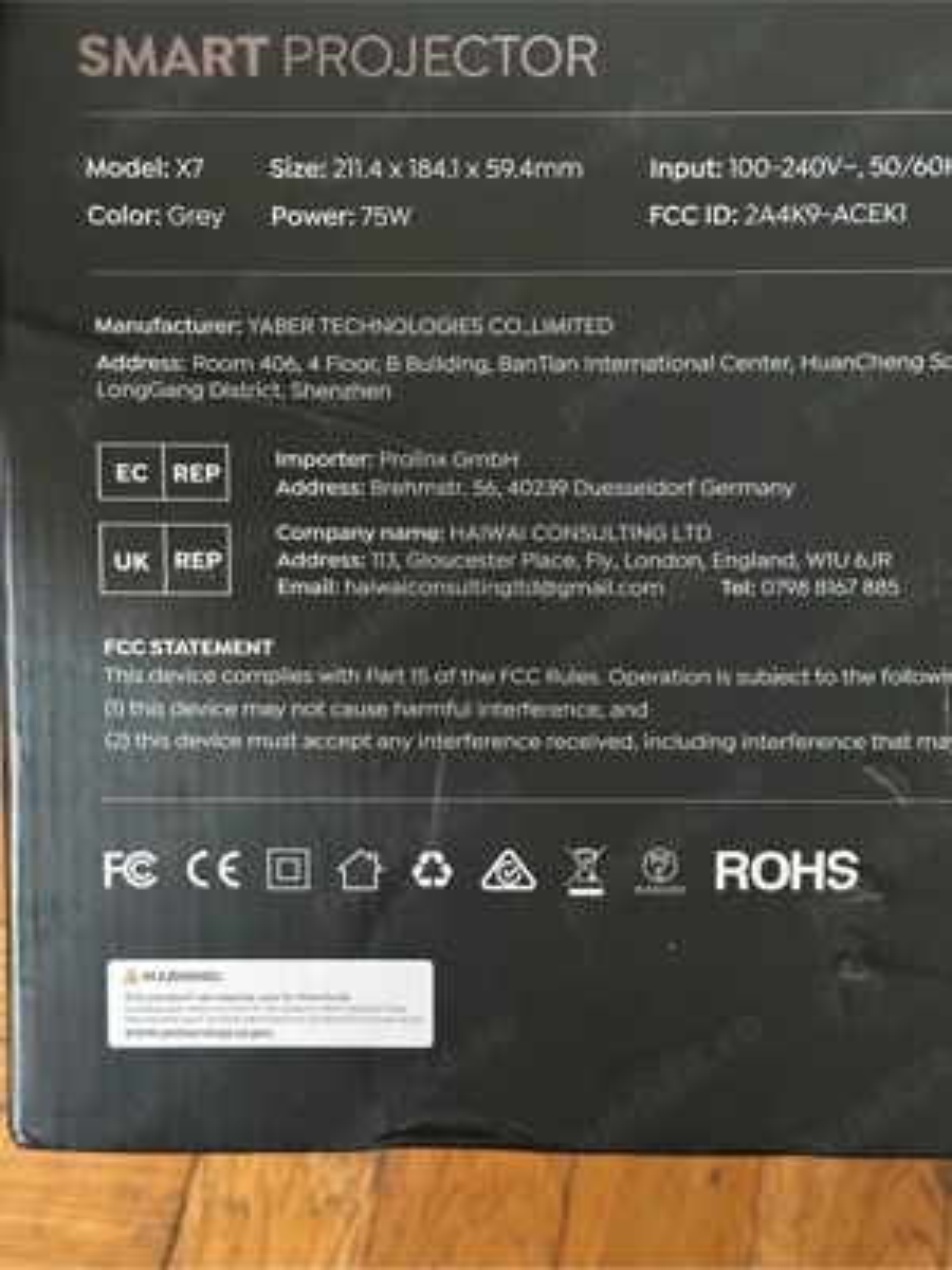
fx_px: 1760
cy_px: 635
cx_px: 476
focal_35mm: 48
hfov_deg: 30.3
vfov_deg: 39.7
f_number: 1.78
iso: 640
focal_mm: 6.86
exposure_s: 1/24
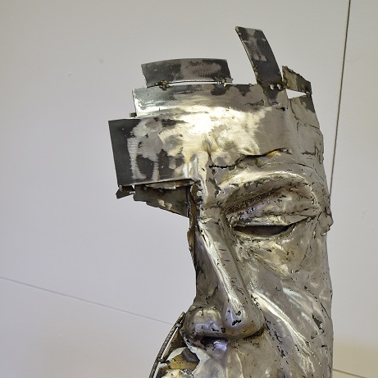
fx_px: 1025
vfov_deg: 20.7
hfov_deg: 20.9
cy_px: 293
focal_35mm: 83
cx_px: 196
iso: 800
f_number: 5
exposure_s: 1/50
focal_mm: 40
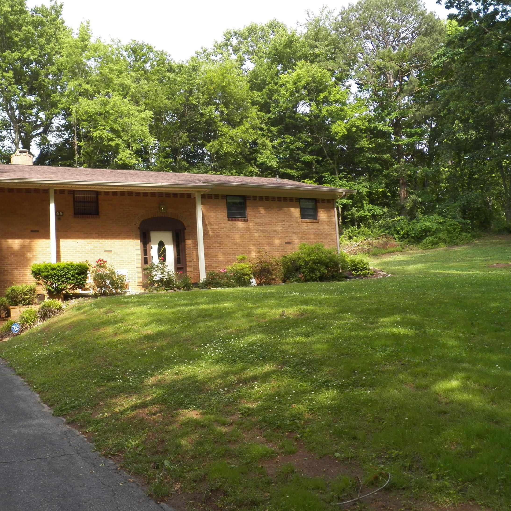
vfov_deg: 48.4
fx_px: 568
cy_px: 259
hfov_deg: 47.6
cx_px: 167
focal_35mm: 34
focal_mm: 4.9
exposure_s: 1/320
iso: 125
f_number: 4
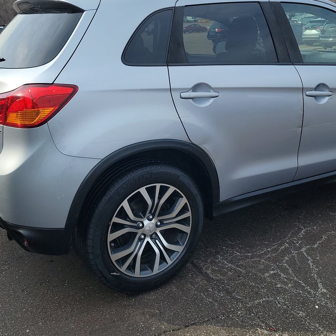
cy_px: 127
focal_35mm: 39
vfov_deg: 42.5
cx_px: 179
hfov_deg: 42.8
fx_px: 428
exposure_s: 1/592
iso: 50
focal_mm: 6.7
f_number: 1.8
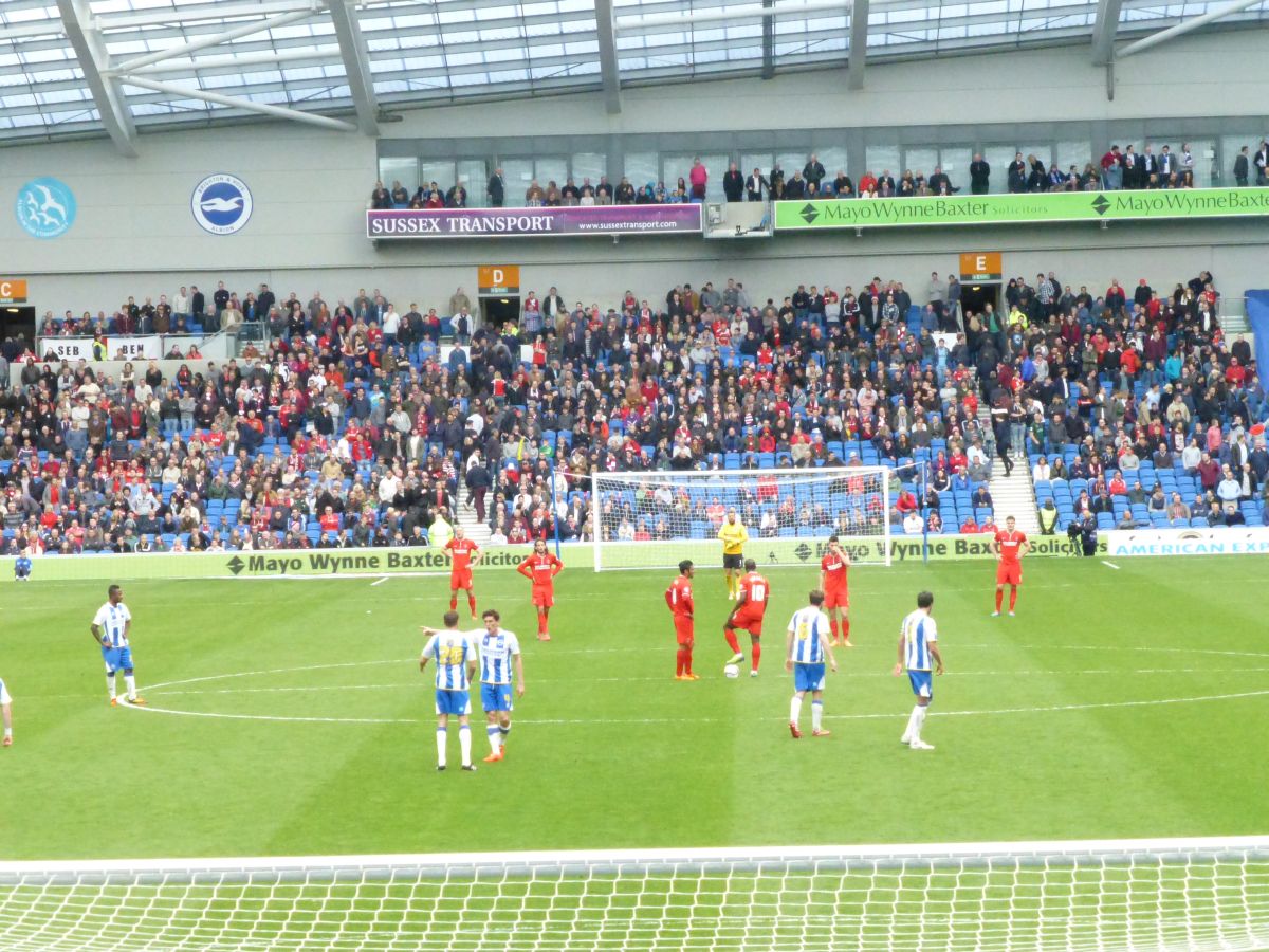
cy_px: 476
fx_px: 5022
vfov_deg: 10.8
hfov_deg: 14.4
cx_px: 634
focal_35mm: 137
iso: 1600
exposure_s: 1/1600
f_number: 5.4
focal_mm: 24.4
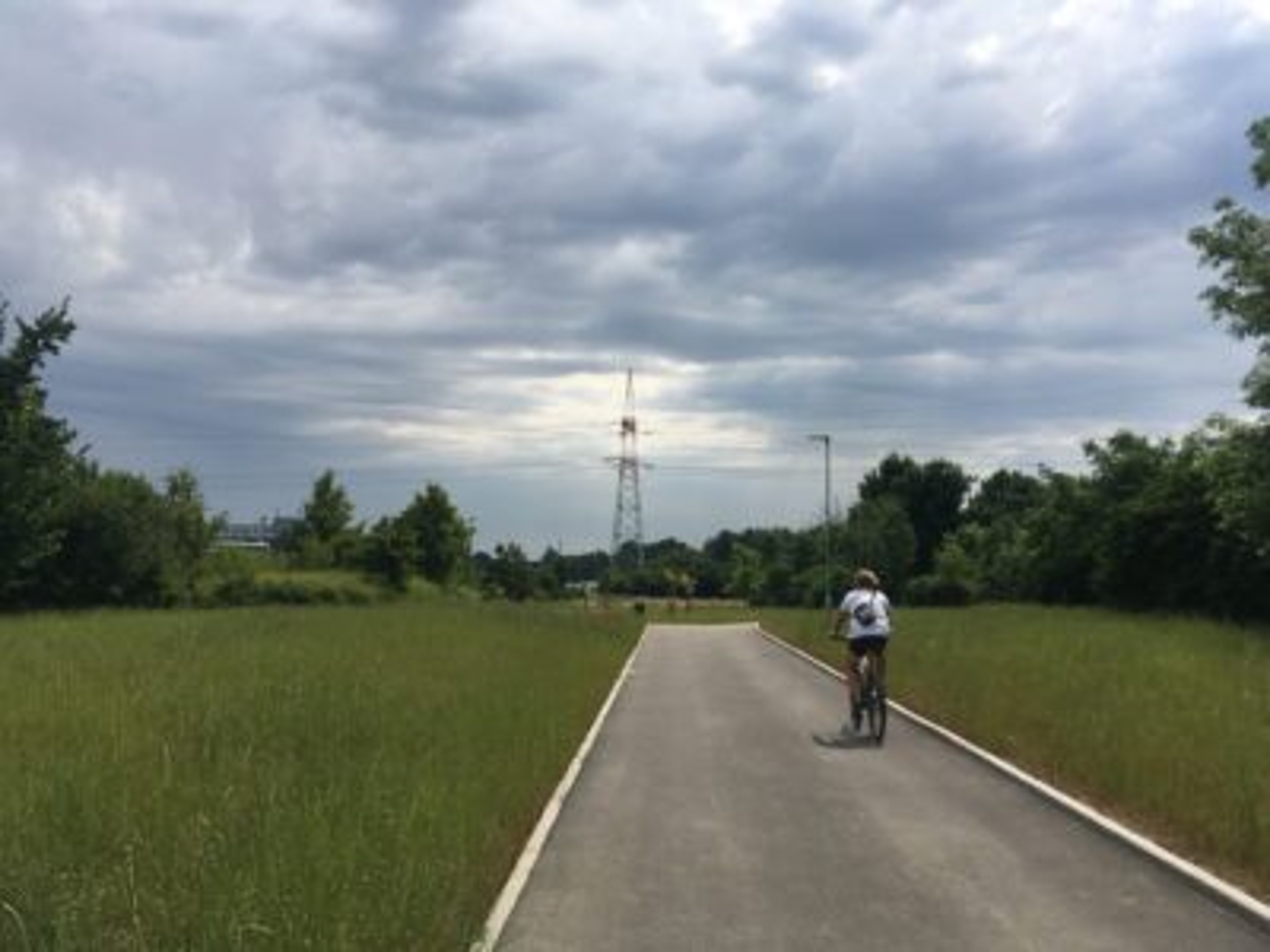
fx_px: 1064
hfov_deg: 61.7
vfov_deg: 48.2
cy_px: 476
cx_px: 635
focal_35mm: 29
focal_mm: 4.15
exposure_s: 1/2198
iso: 25
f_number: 2.2
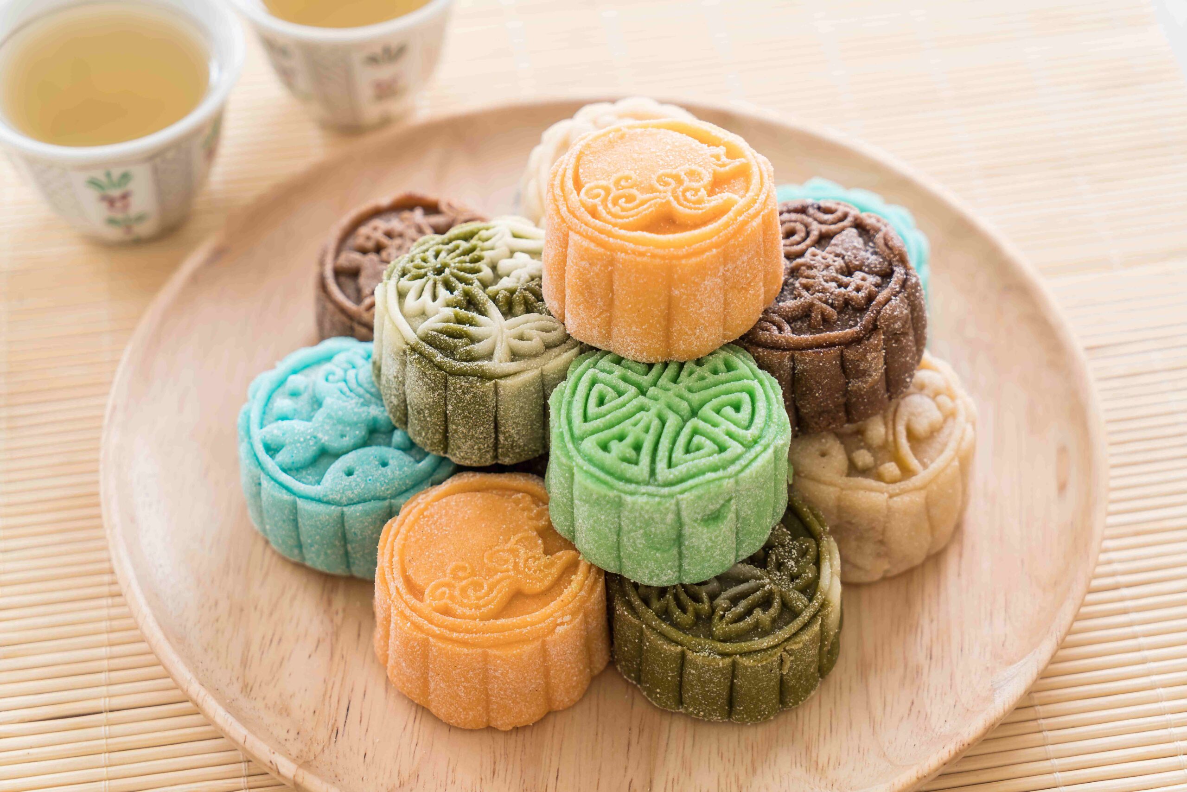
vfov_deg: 19.5
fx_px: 2308
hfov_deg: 28.8
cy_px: 396
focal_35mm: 70
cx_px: 594
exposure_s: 1/100
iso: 100
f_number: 5.6
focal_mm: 70
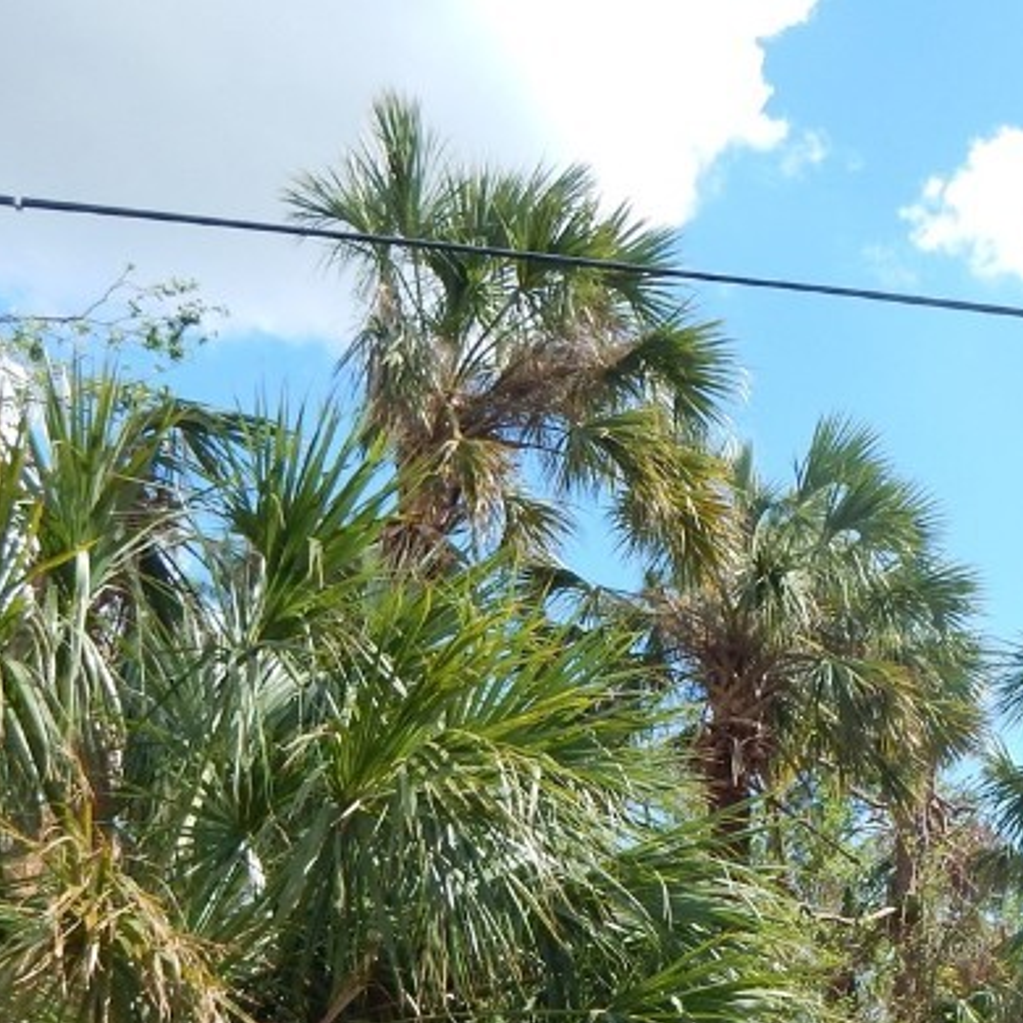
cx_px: 936
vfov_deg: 31.8
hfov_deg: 31.7
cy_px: 918
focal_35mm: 51
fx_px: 1705
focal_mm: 4
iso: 125
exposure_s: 1/1500
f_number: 3
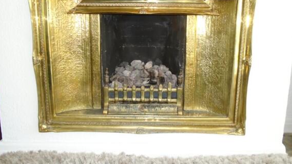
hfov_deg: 66.1
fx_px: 225
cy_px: 65
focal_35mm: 29
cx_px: 145
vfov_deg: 40.0
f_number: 3.2
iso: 250
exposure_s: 1/50
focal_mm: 4.6
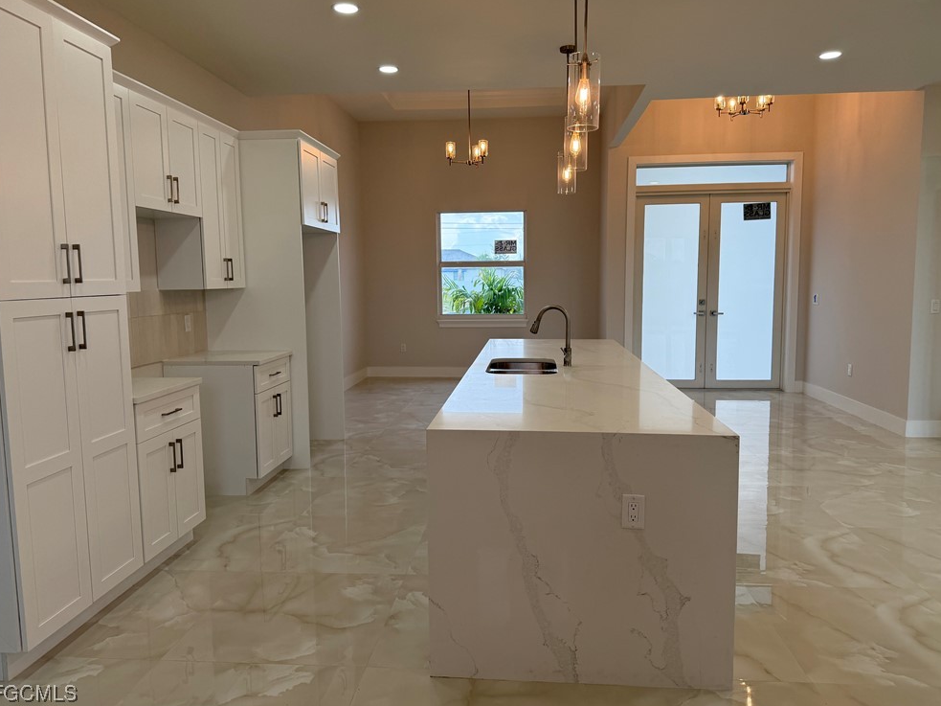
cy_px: 347
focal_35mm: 25
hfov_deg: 69.4
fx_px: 680
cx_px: 476
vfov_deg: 54.9
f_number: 1.78
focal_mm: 6.76
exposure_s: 1/298
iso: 100
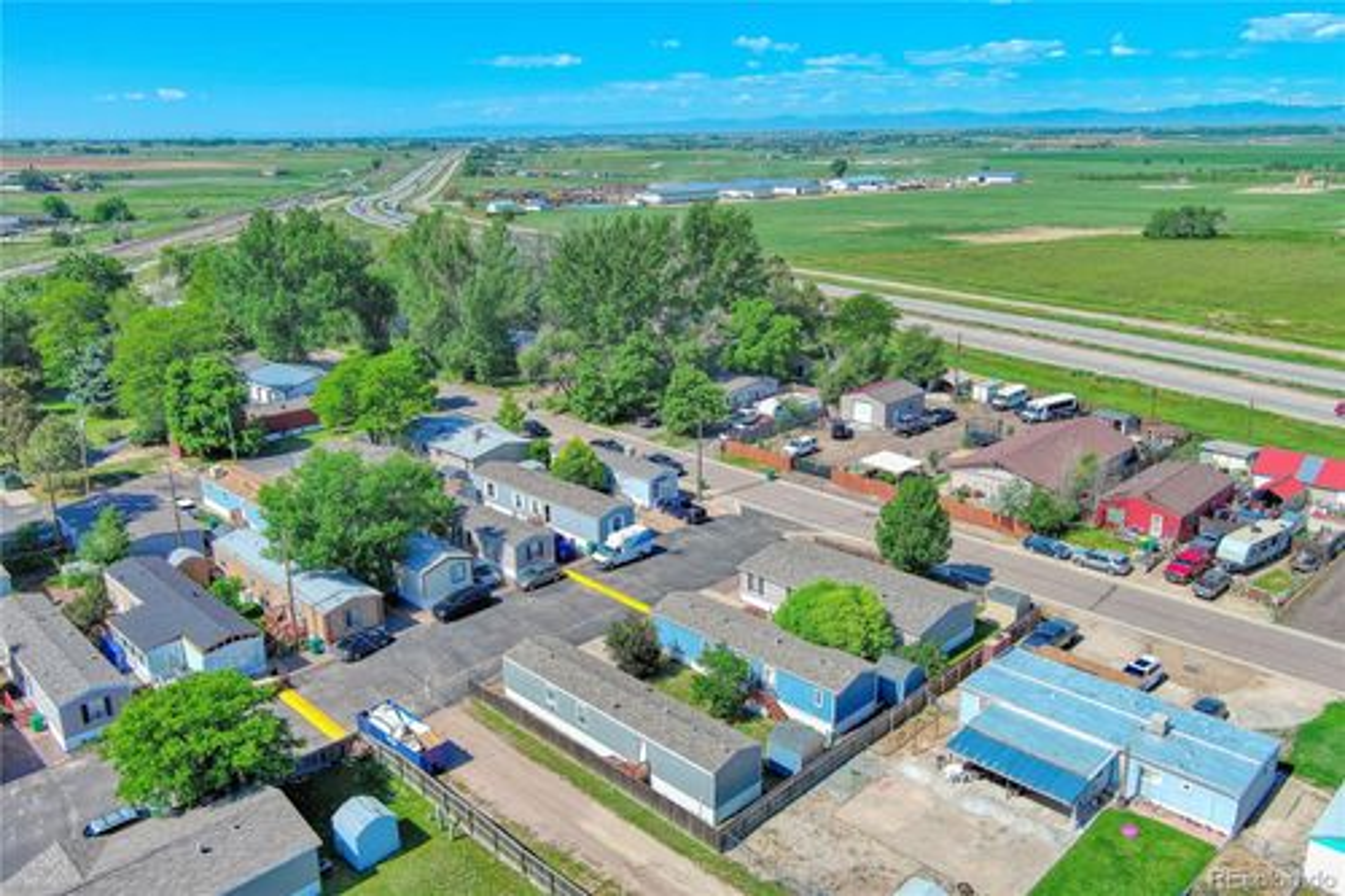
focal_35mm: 29
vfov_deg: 44.9
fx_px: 1083
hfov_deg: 63.7
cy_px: 448
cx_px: 672
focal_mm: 10.6
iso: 101
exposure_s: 1/1357
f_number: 2.8
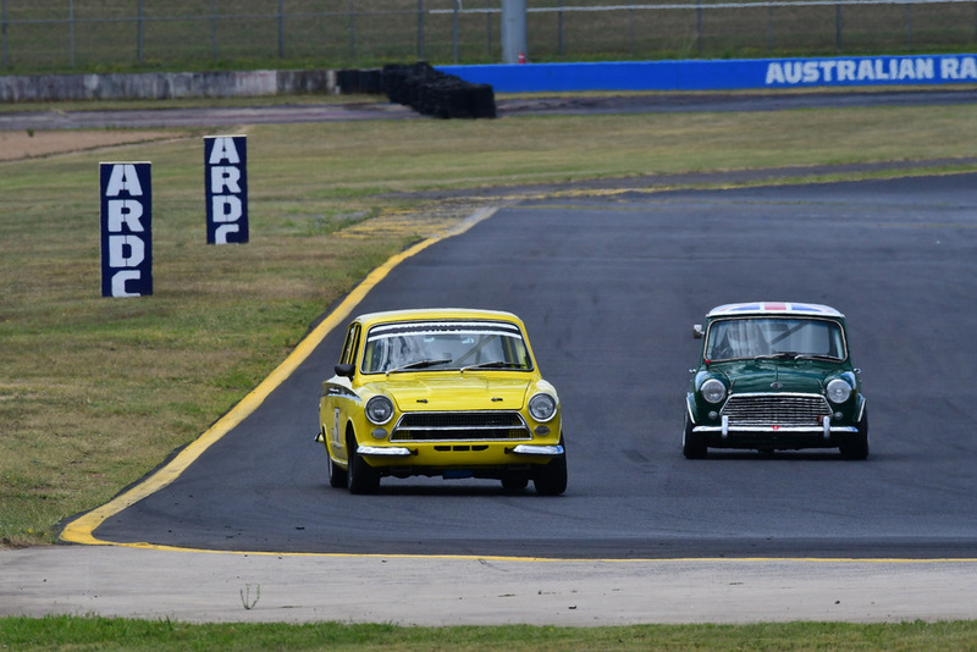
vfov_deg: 1.9
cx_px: 488
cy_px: 326
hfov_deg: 2.9
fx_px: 19546
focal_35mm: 720
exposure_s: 1/640
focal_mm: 480
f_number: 13
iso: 640
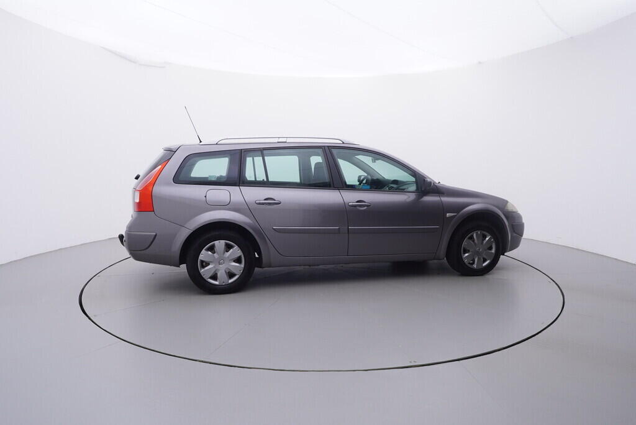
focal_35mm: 22
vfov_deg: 56.2
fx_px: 398
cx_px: 318
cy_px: 212
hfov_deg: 77.3
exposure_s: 1/80
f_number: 5
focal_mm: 15
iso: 200
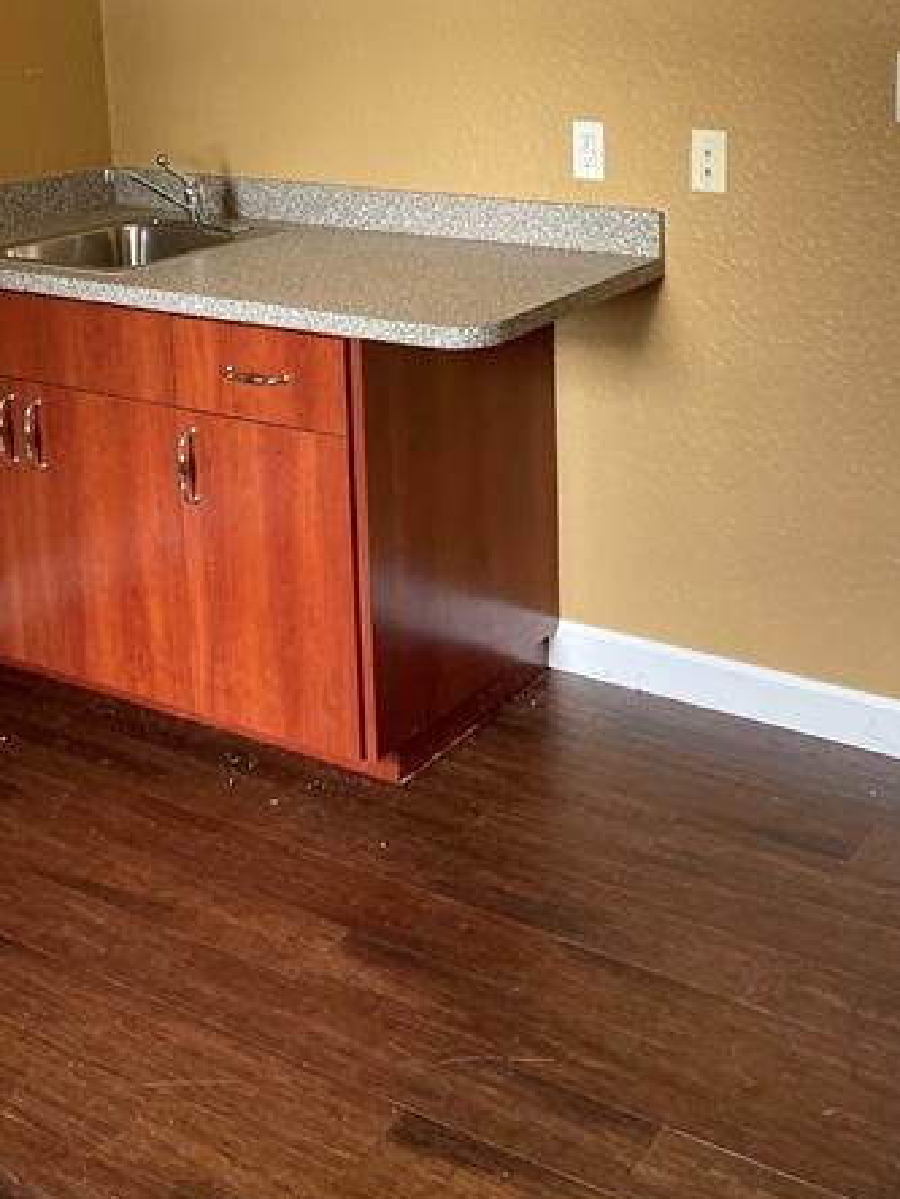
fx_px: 1560
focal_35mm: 45
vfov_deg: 39.9
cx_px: 627
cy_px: 192
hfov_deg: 31.8
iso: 80
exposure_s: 1/60
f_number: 1.6
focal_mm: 4.2
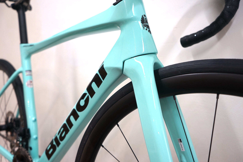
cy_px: 81
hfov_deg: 63.7
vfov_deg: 44.9
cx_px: 122
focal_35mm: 29
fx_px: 196
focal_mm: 29
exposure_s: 1/60
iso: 500
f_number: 4
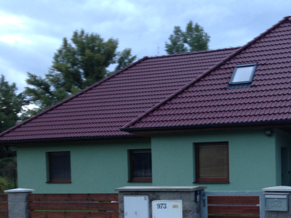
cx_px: 223
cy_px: 178
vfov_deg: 26.5
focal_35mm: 54
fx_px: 454
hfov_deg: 34.7
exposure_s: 1/20
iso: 80
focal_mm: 4.12
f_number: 2.4
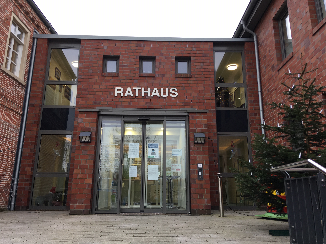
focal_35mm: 29
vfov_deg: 48.2
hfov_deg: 61.7
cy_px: 122
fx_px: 273
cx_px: 163
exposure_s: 1/50
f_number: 2.2
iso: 25
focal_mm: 4.15
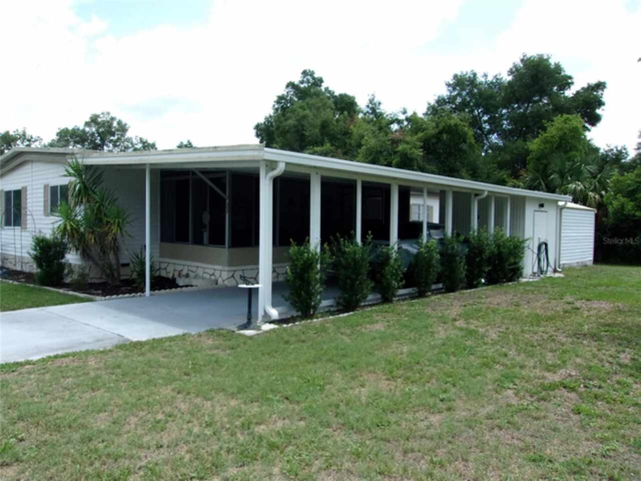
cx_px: 320
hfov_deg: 65.3
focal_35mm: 27
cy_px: 240
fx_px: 500
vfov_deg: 51.4
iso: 200
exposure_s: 1/140
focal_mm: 4.9
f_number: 10.4
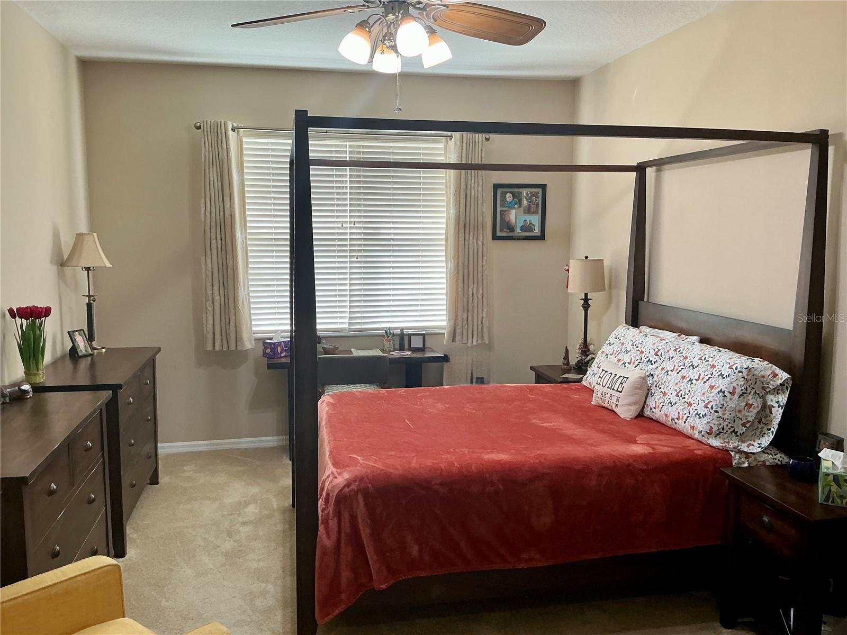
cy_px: 318
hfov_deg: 63.4
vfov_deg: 49.7
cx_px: 424
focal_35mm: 28
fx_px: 685
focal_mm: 3
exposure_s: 1/60
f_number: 1.8
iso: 64
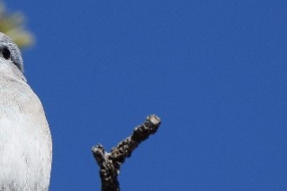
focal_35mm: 751
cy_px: 182
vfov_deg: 1.8
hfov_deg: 2.7
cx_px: 20
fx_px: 5990
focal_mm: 140
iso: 400
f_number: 5.6
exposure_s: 1/1600
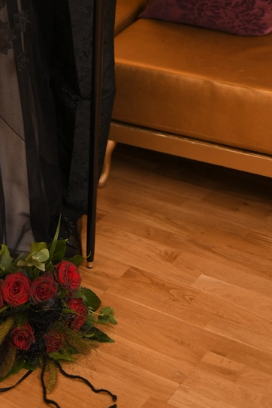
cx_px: 20
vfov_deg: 19.7
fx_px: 1065
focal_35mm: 94
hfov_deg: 14.4
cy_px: -145
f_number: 2.8
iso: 1000
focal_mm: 34
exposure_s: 1/250
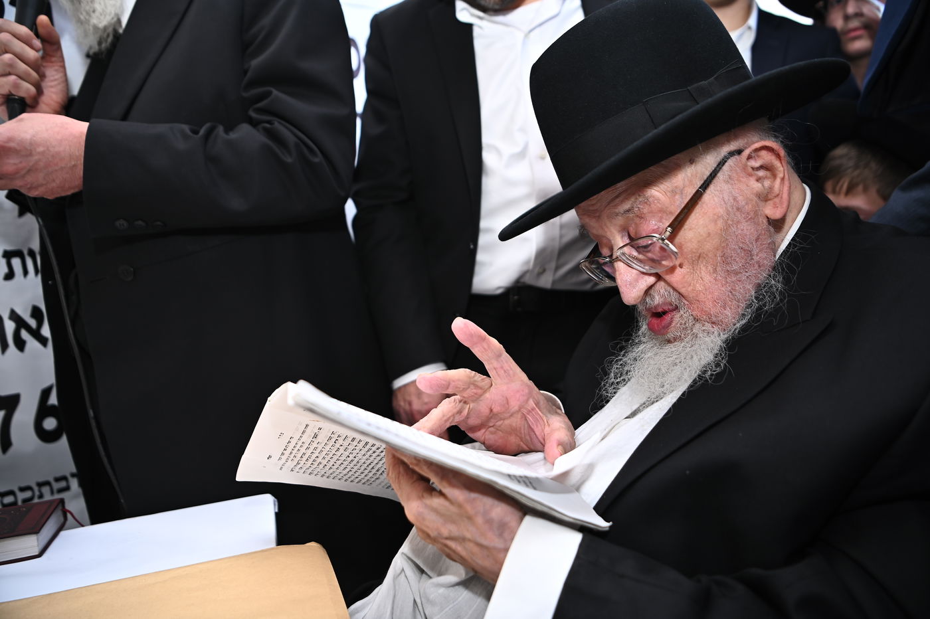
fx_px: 620
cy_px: 310
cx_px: 465
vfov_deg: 53.1
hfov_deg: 73.8
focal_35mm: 24
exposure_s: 1/200
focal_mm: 24
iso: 160
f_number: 2.8
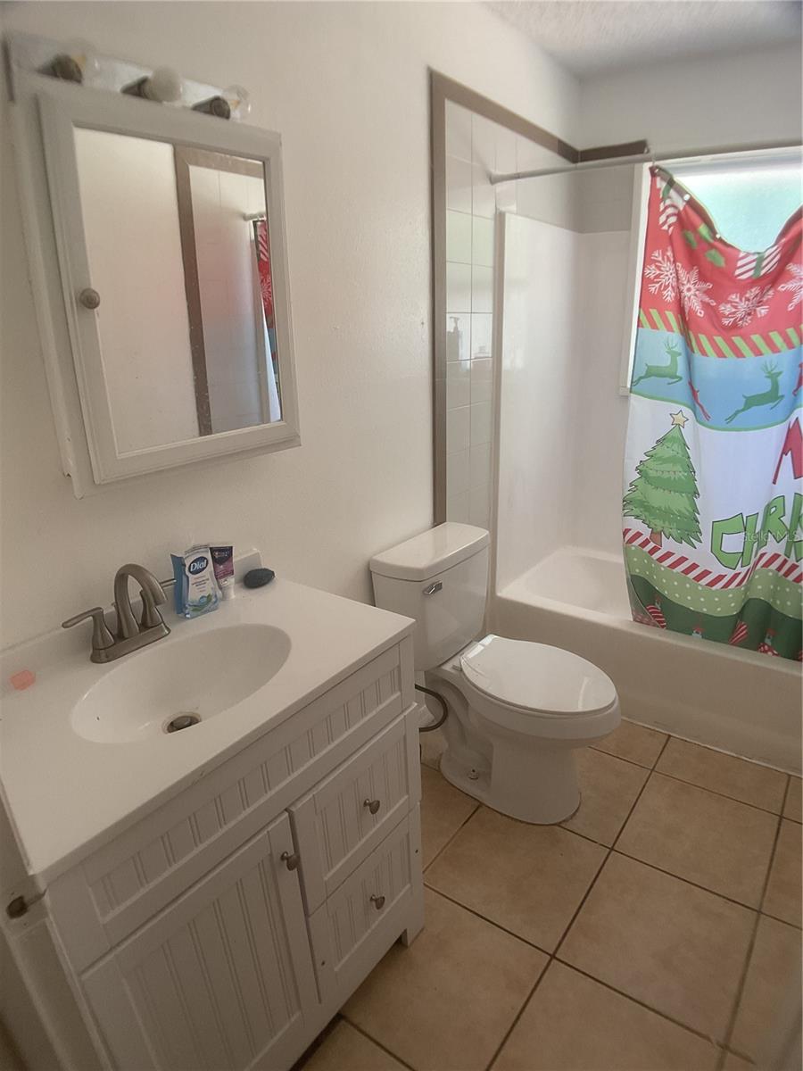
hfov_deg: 48.2
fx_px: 897
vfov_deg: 61.7
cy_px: 536
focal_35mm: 29
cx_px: 402
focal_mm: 3
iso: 50
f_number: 1.8
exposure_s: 1/50
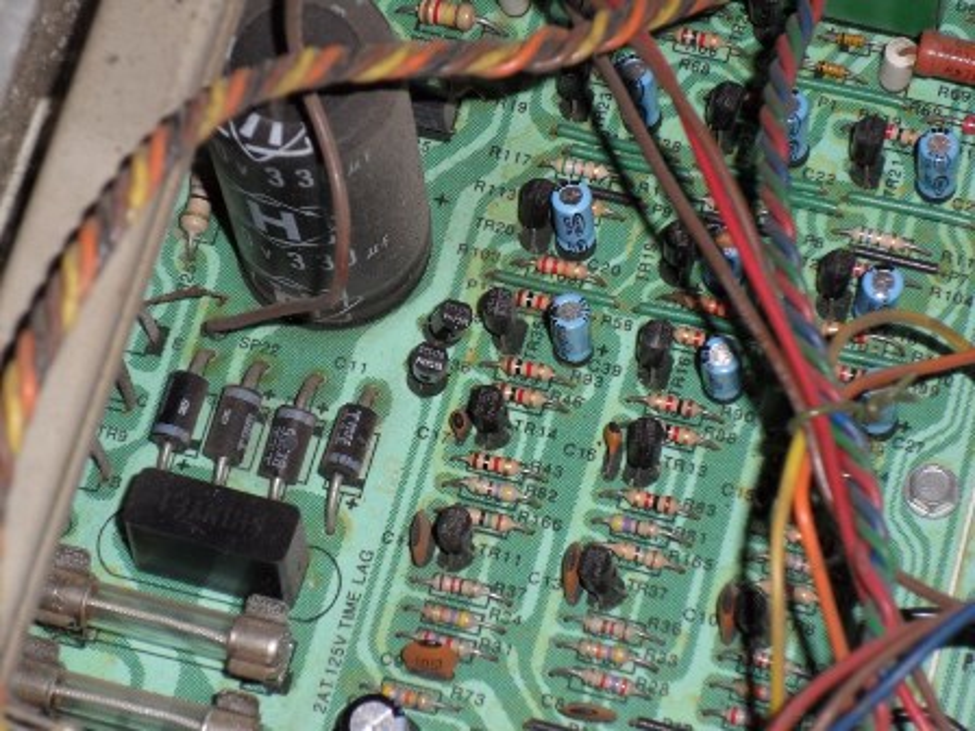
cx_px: 488
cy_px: 366
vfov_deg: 10.6
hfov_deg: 14.1
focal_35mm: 140
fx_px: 3943
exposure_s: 1/60
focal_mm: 25
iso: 240
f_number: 16.4
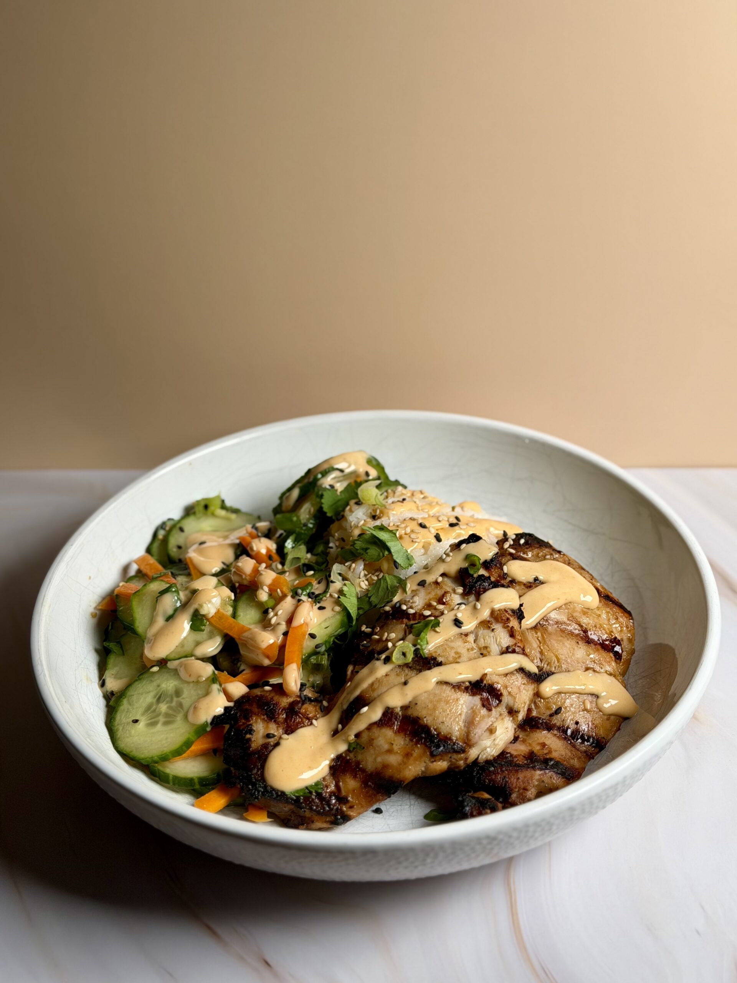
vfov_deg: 39.7
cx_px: 368
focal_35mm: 48
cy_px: 492
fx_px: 1363
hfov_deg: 30.3
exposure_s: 1/296
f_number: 1.78
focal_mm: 6.76
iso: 64
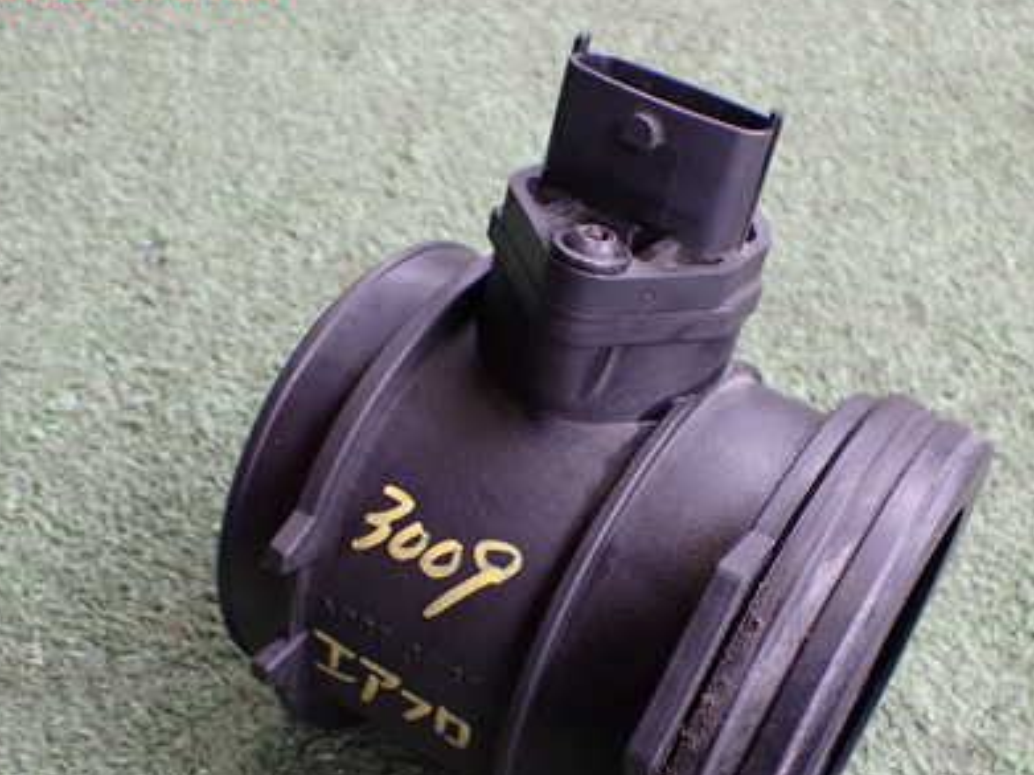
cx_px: 582
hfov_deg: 41.2
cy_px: 540
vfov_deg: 31.2
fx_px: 1374
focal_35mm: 46
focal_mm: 5.4
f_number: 2.3
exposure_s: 1/125
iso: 250
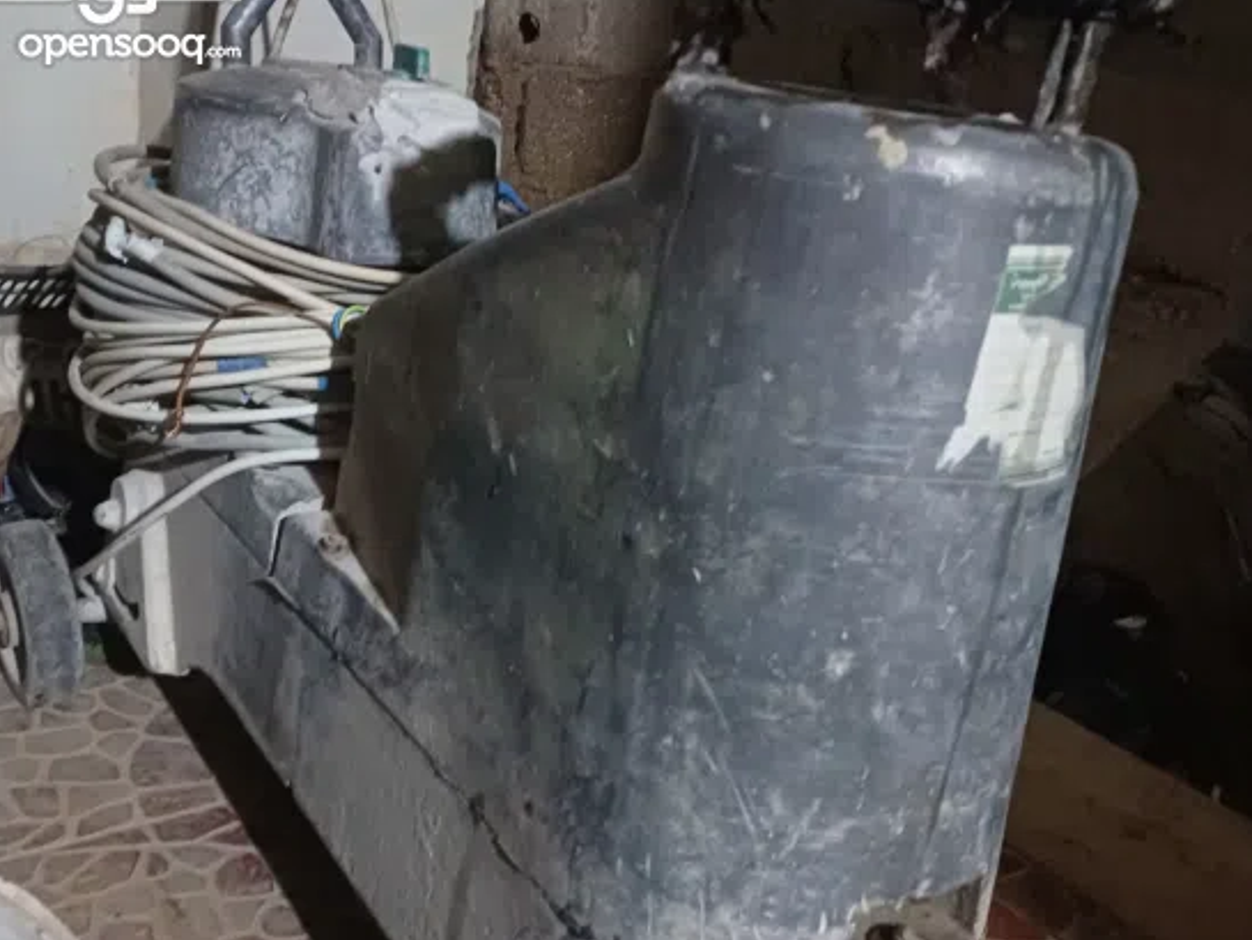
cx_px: 586
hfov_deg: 65.2
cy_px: 448
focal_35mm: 27
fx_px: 977
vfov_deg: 51.4
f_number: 1.8
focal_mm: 5.06
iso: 2000
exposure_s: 1/10
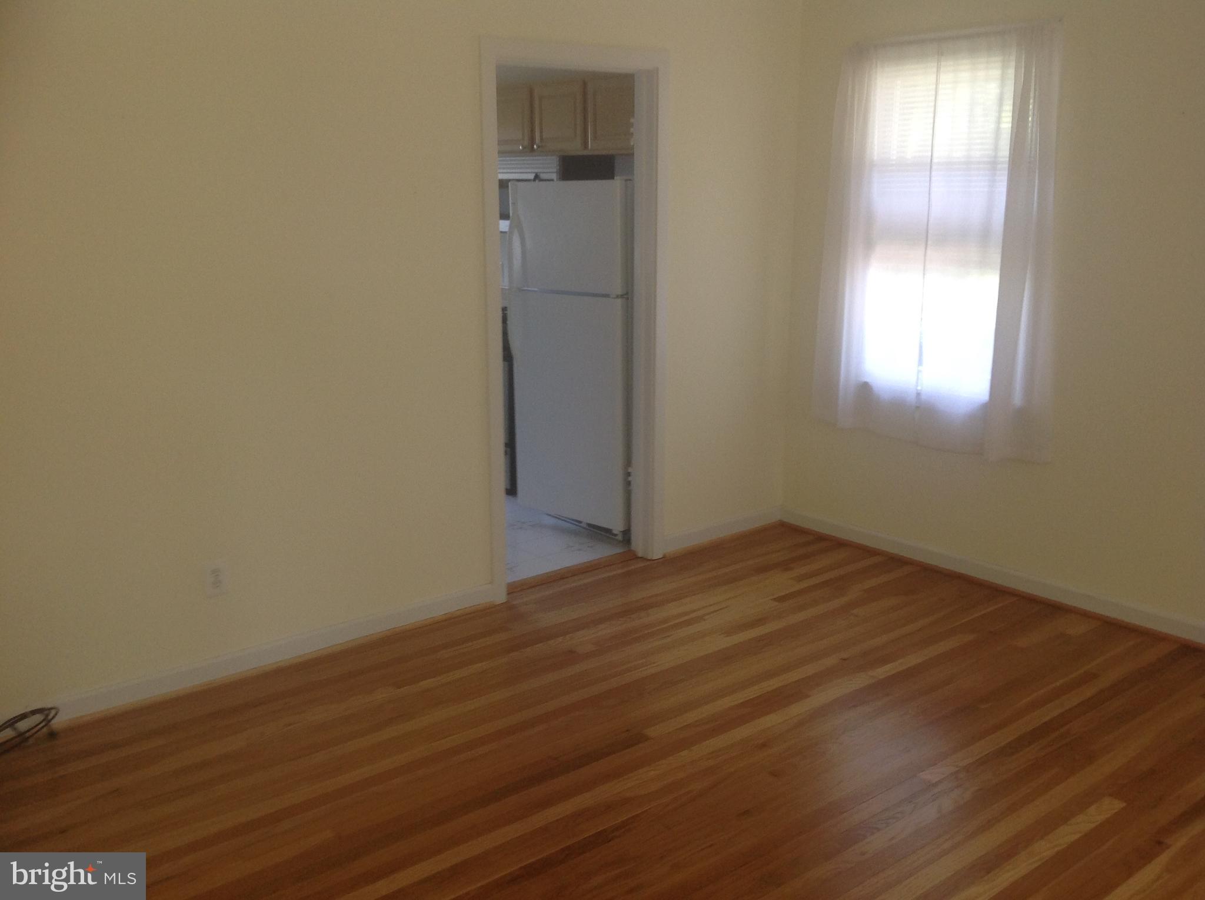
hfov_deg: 52.7
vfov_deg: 40.6
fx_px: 1216
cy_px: 450
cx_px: 602
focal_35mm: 35
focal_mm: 4.28
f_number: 2.4
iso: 64
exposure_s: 1/40
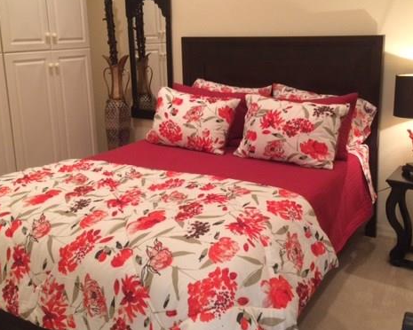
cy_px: 137
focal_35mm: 39
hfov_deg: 46.8
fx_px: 477
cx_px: 215
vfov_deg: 38.1
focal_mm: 4.15
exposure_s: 1/30
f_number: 2.2
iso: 160
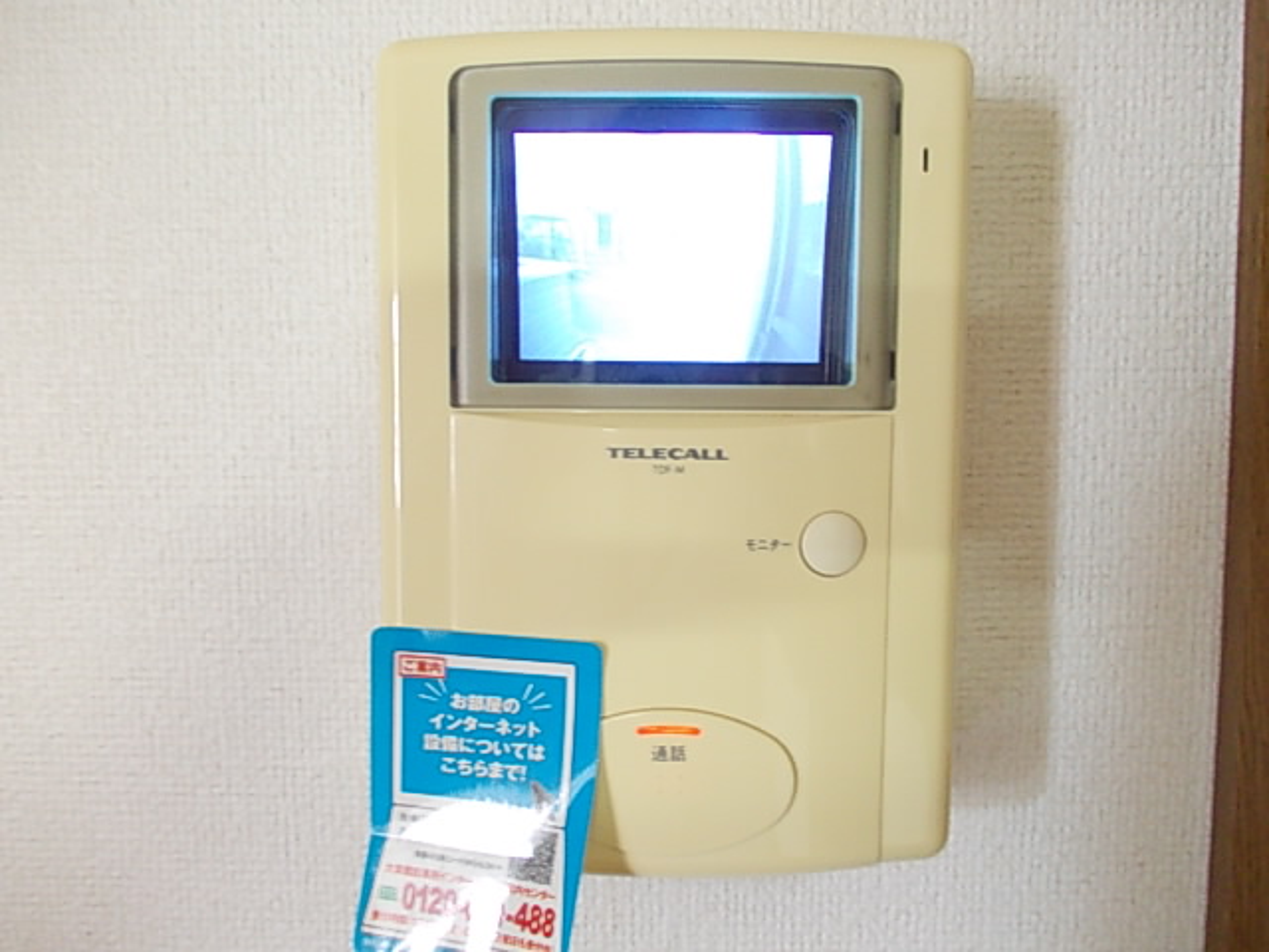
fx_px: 1026
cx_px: 634
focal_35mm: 28
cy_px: 476
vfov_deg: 49.7
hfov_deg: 63.4
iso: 200
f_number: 2.7
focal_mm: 4
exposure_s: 1/8
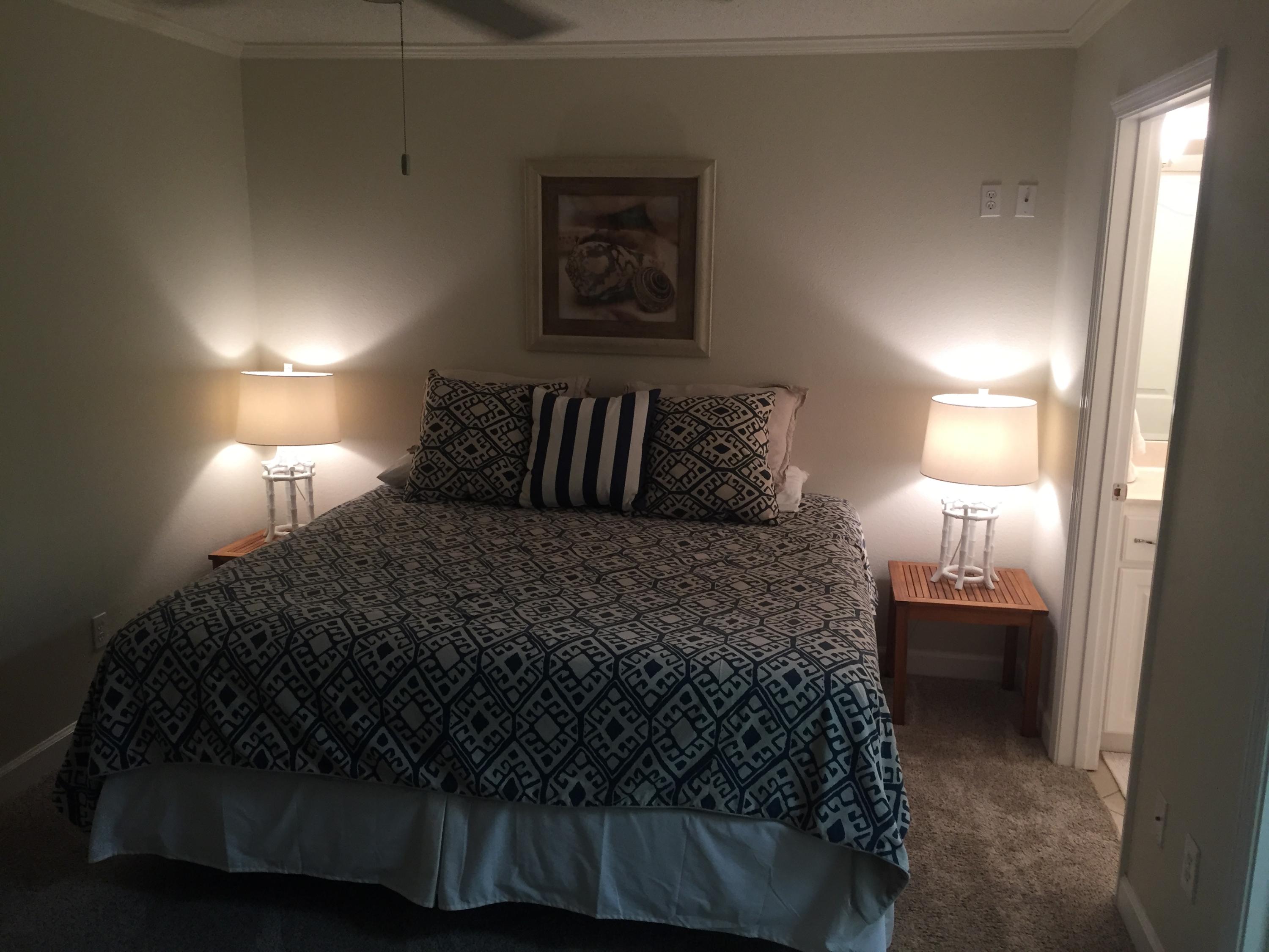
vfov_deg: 48.2
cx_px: 634
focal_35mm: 29
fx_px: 1063
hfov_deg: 61.7
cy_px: 476
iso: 100
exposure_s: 1/30
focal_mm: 4.15
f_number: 2.2
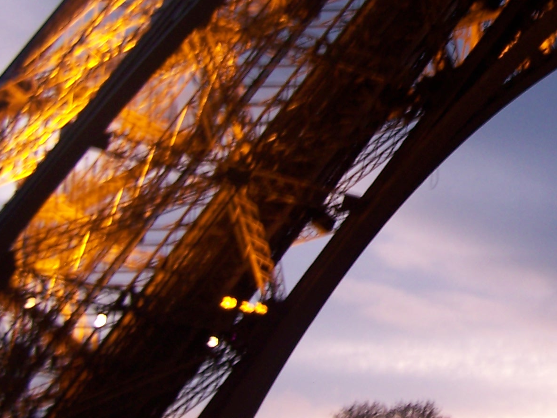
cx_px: 581
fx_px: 1593
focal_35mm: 99
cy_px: 186
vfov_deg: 14.9
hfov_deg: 19.2
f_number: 2.8
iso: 64
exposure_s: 1/6
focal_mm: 6.3
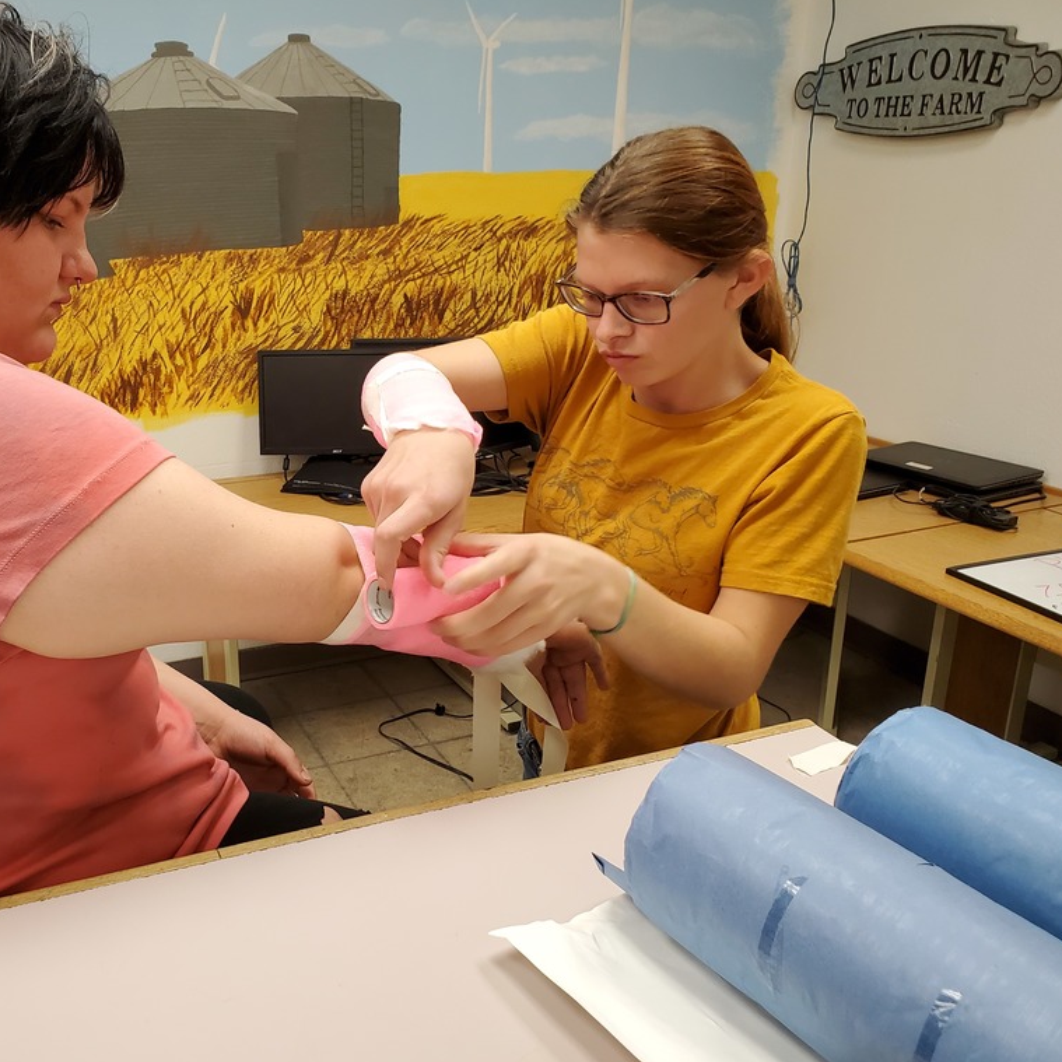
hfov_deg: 51.7
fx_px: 1076
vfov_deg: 52.5
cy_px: 528
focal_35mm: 31
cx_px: 365
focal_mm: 4.3
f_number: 2.4
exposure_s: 1/60
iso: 200
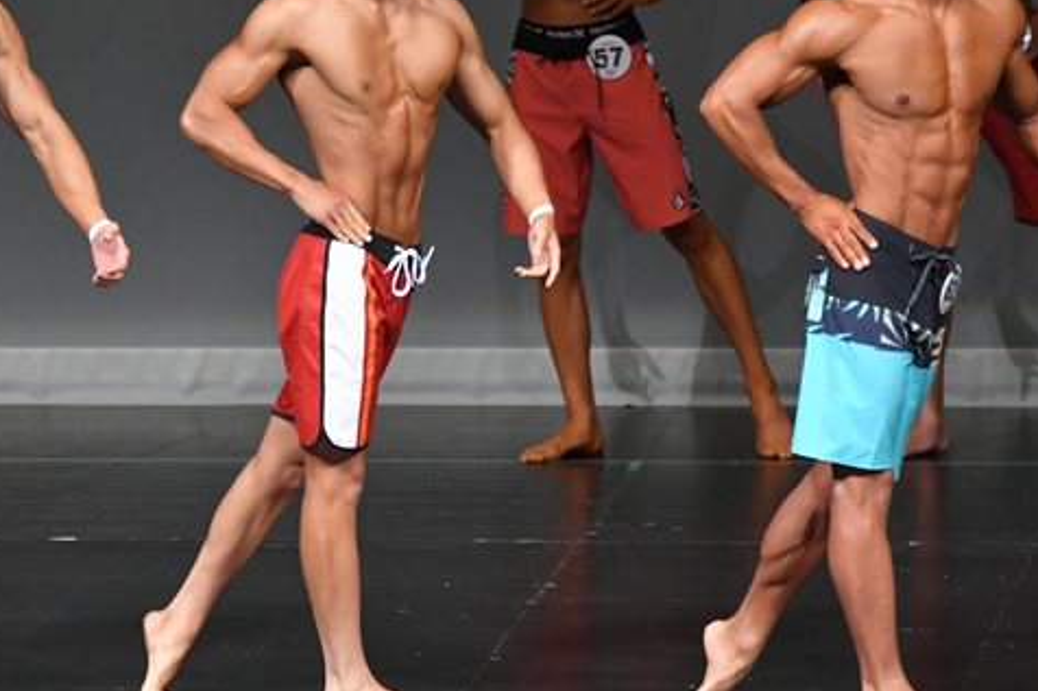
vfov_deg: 2.8
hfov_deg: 4.2
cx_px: 271
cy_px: 283
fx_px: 14065
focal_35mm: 488
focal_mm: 200
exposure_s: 1/400
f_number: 5.6
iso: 4000
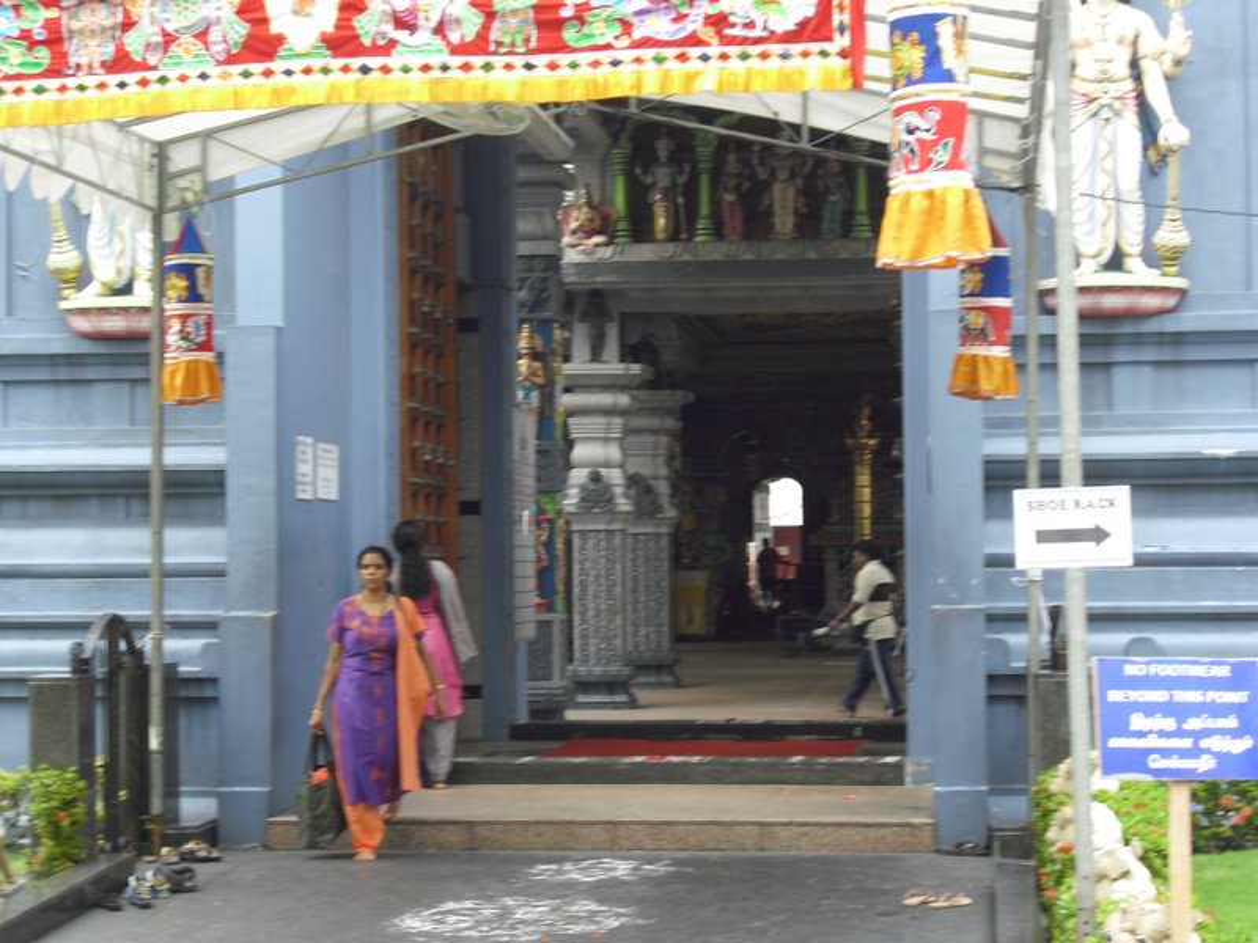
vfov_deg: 18.9
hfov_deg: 25.0
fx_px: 2835
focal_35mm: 78
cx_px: 629
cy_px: 472
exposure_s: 1/125
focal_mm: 12.8
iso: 100
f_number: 4.2
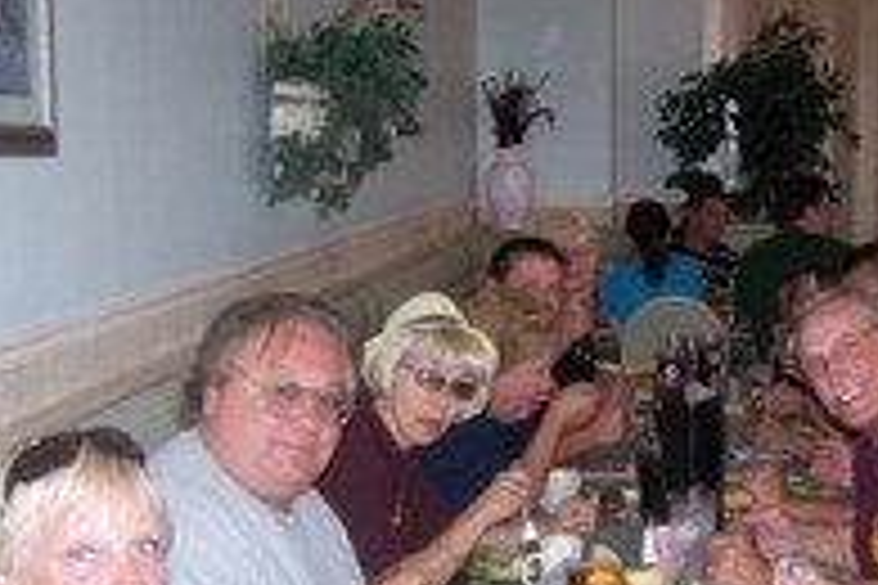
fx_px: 1731
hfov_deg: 28.1
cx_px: 635
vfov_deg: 19.1
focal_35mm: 71
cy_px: 407
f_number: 2.8
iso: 140
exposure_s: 1/60
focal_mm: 6.3
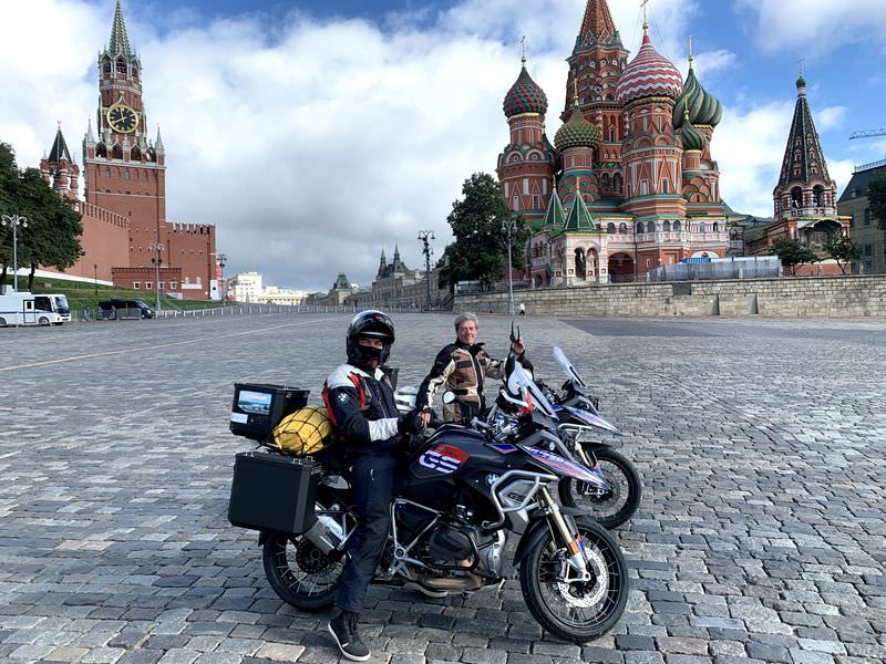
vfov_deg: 53.1
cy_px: 332
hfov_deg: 67.3
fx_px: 665
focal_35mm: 26
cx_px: 443
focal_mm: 4.25
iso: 25
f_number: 1.8
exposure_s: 1/605
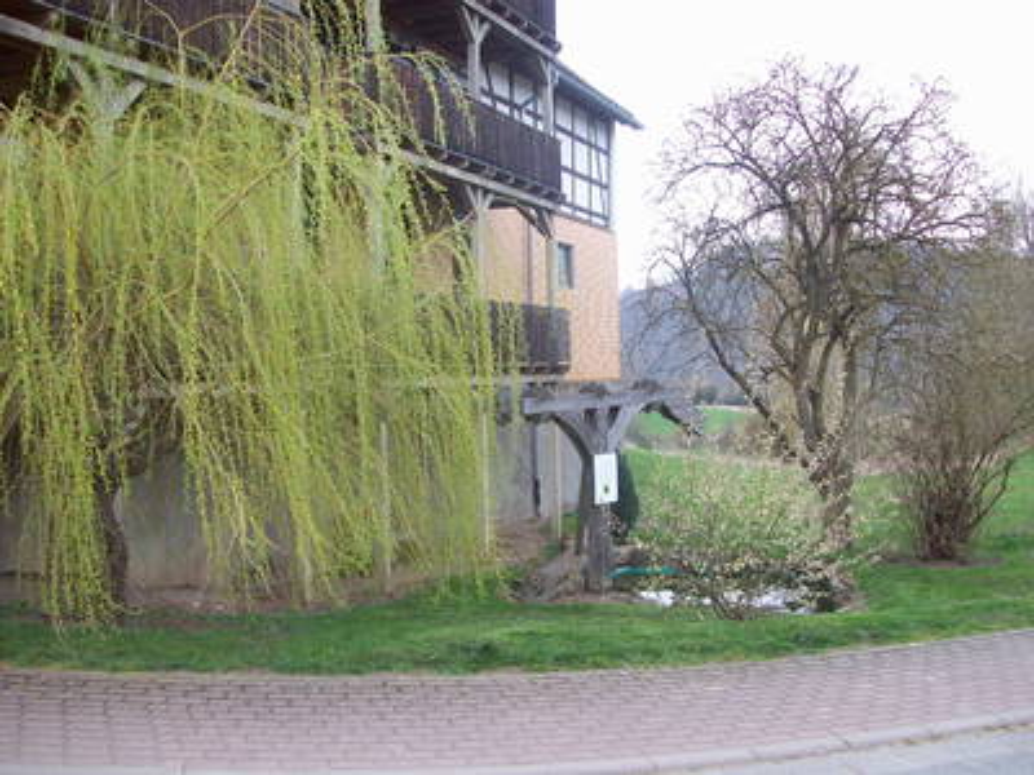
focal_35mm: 36
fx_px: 1075
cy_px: 388
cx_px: 517
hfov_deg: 51.4
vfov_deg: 39.7
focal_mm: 6
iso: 80
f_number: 2.7
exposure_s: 1/87.3
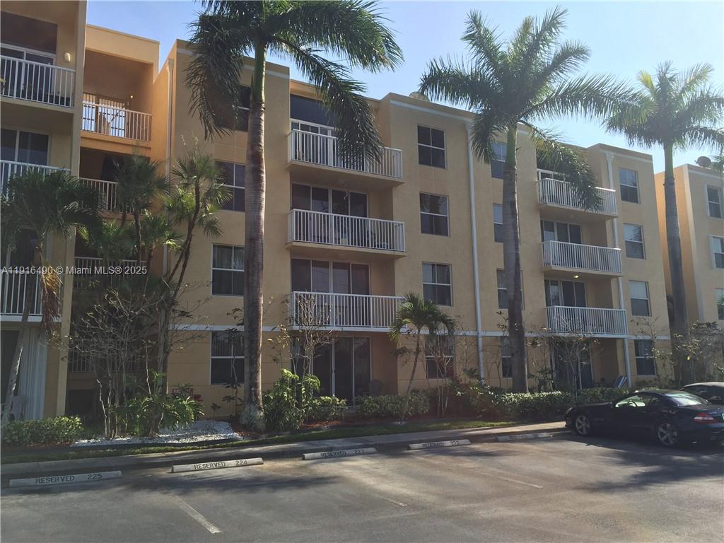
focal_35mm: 29
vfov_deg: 48.2
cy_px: 272
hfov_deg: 61.7
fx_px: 607
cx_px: 362
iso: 32
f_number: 2.2
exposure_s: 1/1412
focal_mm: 4.15
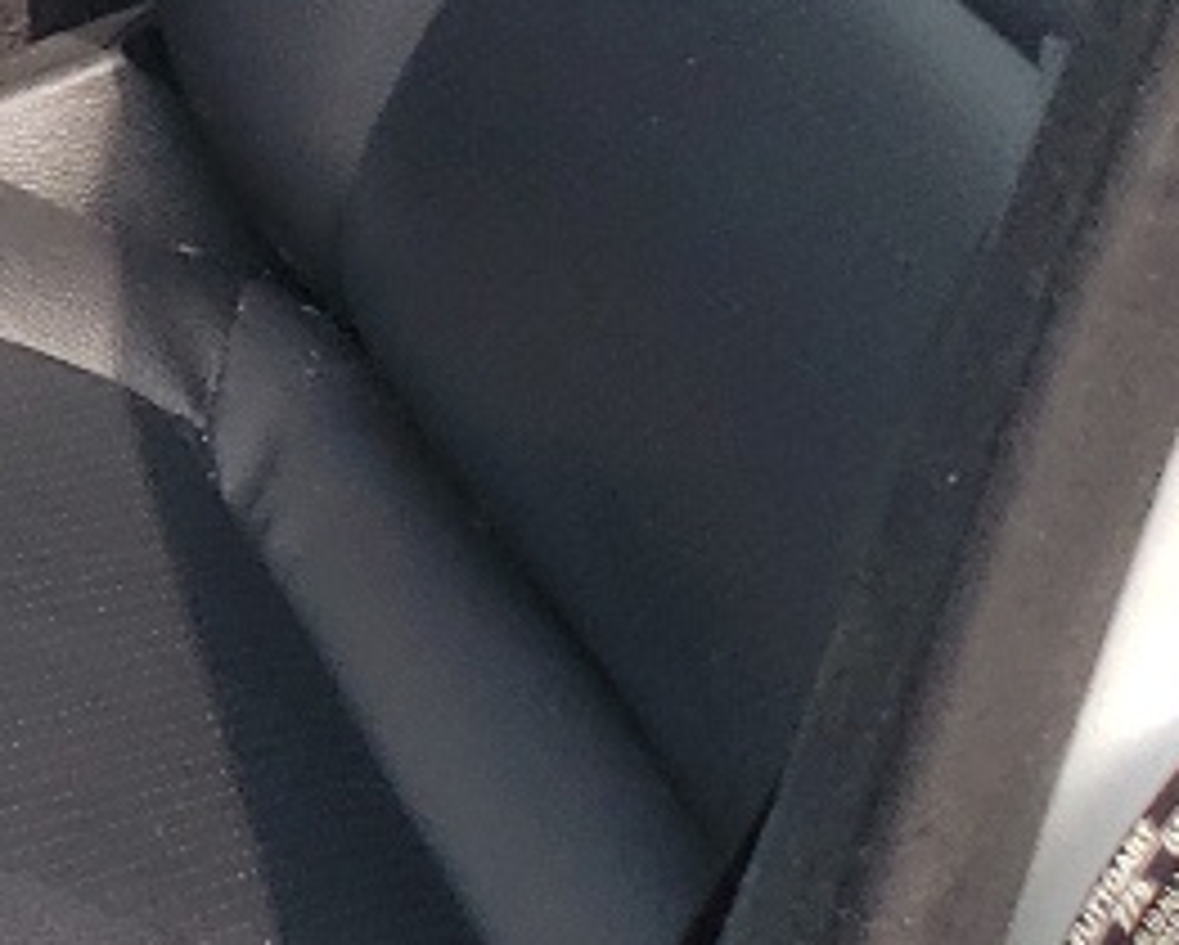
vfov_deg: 9.5
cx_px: -1269
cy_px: -734
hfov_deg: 11.1
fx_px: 5413
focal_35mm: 155
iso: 50
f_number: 1.5
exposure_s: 1/625
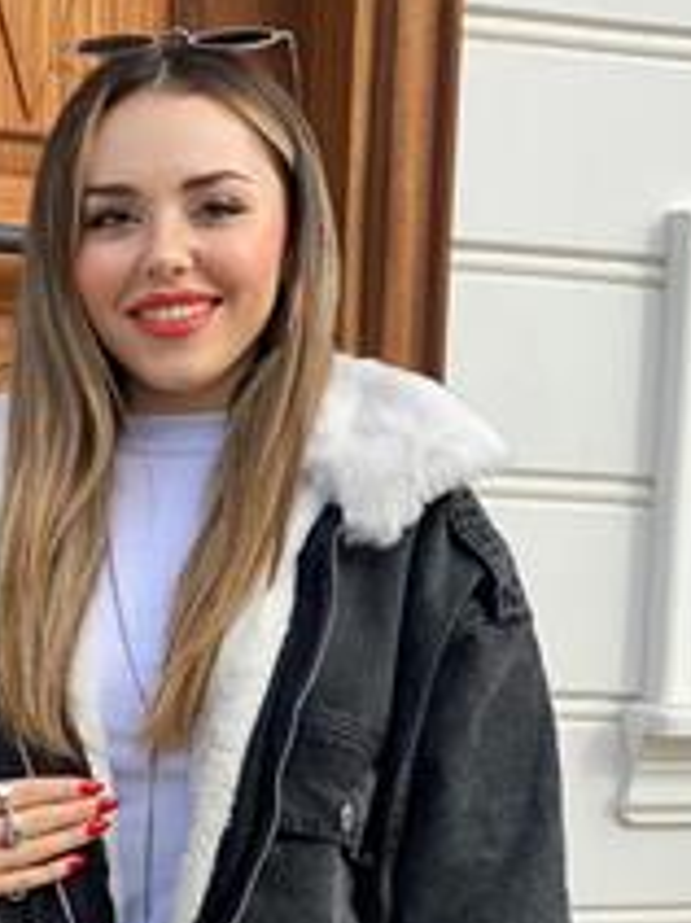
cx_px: 166
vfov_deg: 19.0
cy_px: 776
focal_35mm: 102
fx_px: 2718
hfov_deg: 14.4
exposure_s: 1/675
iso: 20
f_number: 2
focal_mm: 6
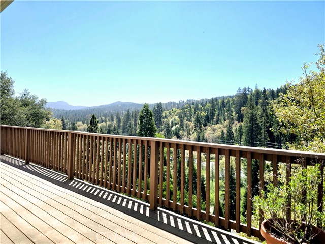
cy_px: 122
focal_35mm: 23
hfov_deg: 73.9
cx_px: 162
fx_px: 216
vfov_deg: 58.9
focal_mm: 6.3
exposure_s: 1/833
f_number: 1.7
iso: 12
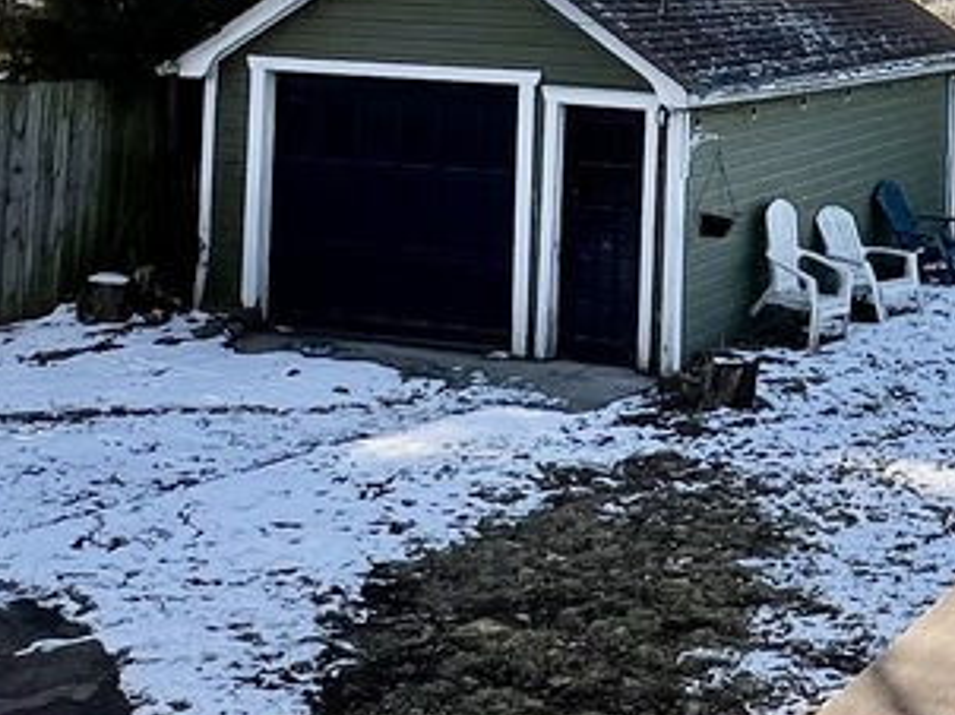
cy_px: -136
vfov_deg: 21.9
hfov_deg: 29.0
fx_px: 1709
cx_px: 983
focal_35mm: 62
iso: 32
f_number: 1.8
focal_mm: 1.57
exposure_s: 1/874
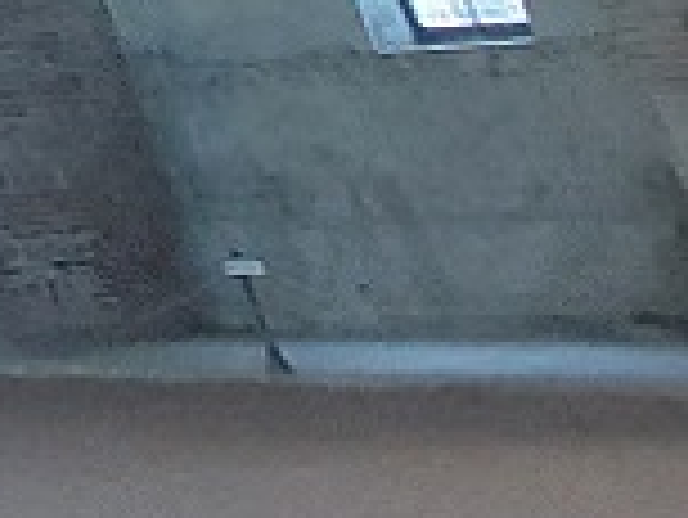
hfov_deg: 12.5
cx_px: -1214
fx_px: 1850
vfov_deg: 10.3
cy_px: -1117
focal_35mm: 93
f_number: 2.2
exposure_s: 1/60
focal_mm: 1.74
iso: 400
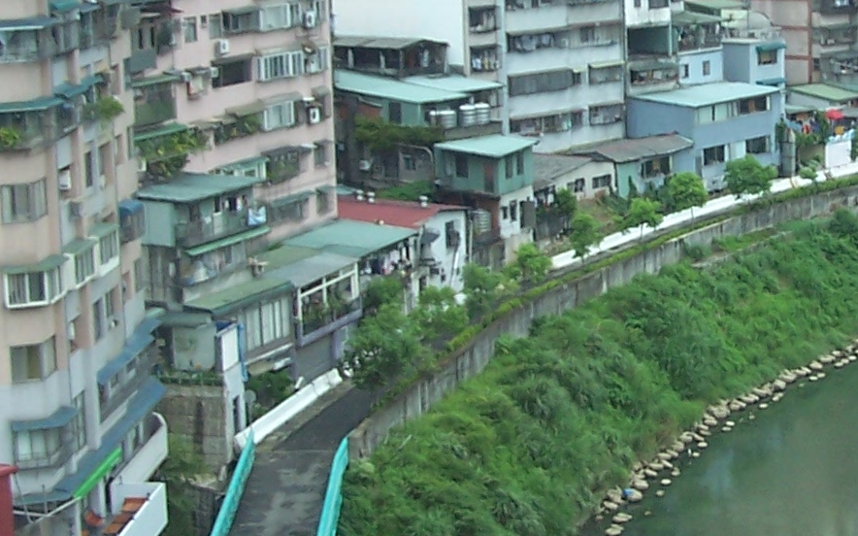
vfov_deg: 12.5
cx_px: 747
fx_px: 2455
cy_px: 241
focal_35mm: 105
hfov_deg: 19.5
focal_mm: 6.3
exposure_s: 1/500
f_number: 2.8
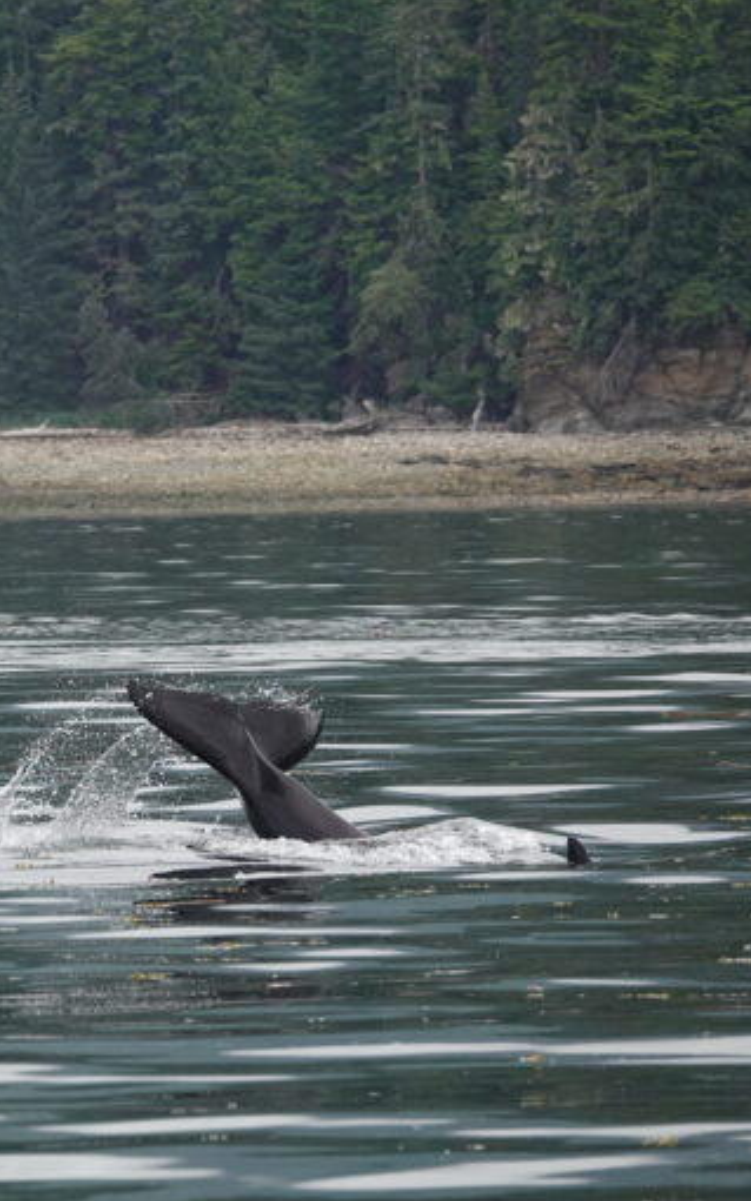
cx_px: -132
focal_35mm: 393
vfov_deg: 5.3
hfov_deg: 3.3
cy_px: 600
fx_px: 12863
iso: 320
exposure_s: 1/1000
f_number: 4
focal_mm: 93.9
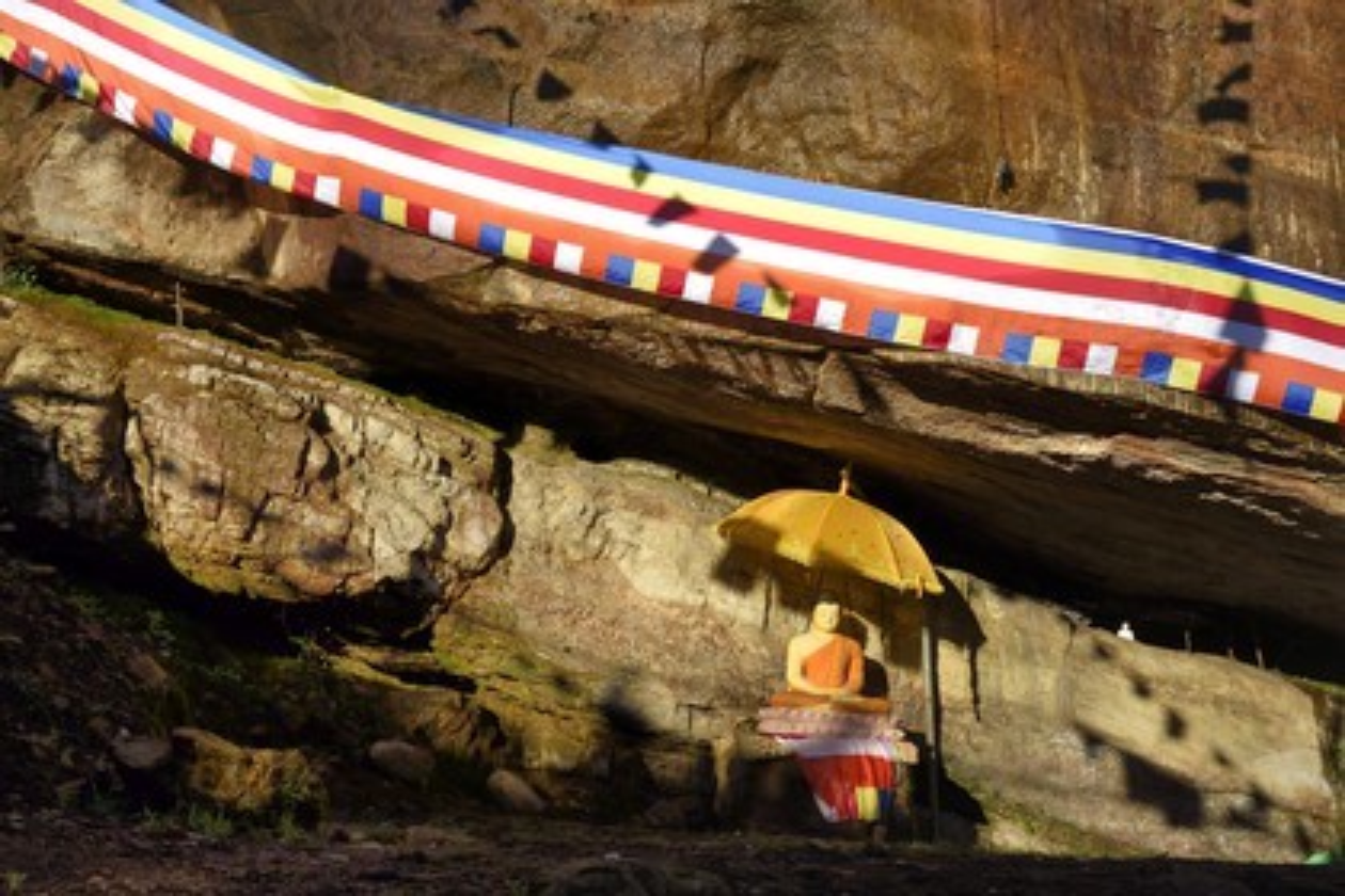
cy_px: 448
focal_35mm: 48
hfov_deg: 41.1
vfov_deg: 28.1
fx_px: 1793
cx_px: 672
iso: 200
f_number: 10
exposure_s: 1/250
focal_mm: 48
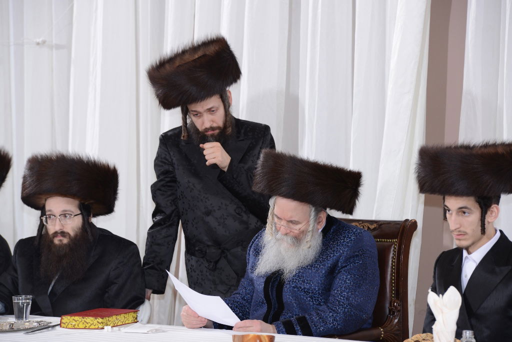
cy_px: 171
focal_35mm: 200
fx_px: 2846
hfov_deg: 10.3
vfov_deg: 6.9
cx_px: 256
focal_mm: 200
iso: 400
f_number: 9
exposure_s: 1/200
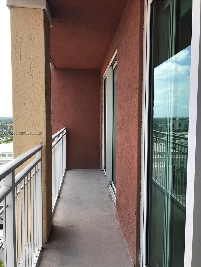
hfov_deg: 49.7
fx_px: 217
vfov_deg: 63.4
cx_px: 100
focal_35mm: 28
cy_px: 134
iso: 20
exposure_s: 1/863
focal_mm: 3.99
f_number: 1.8
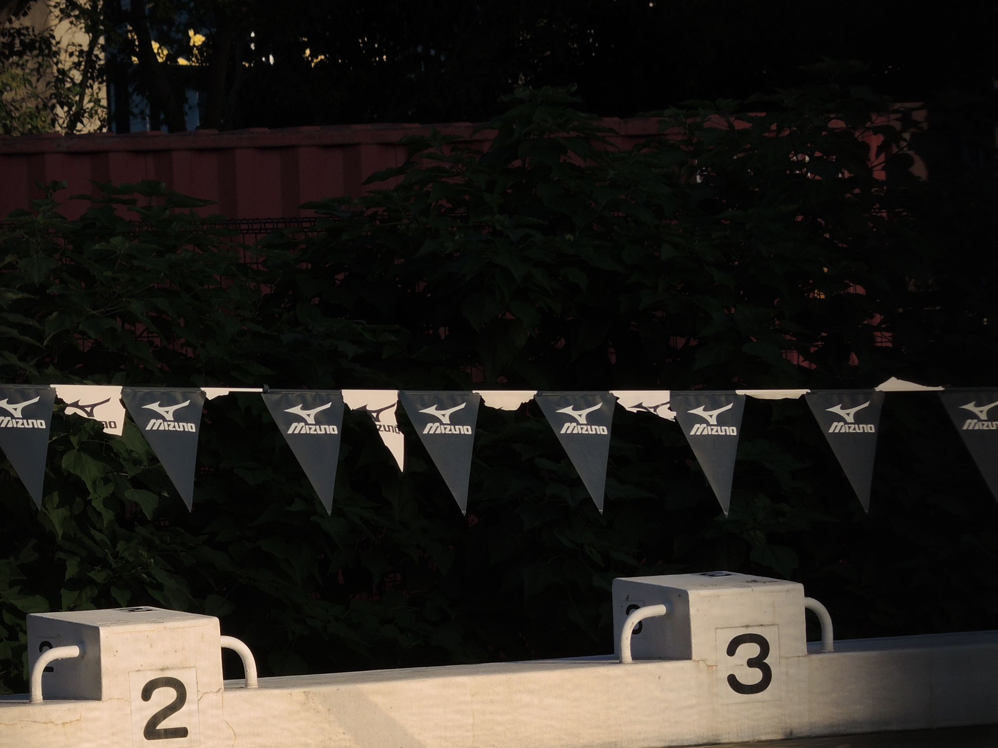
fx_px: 7870
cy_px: 636
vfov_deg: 5.4
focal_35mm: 273
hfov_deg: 7.2
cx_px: 188
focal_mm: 32.6
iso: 80
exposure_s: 1/1000
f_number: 3.5
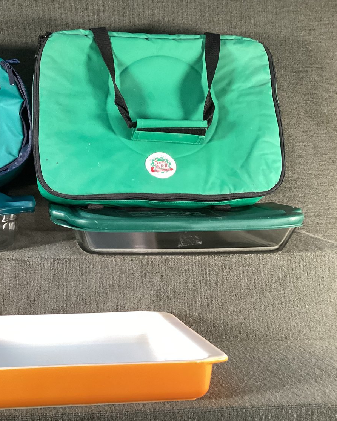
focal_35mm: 41
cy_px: 213
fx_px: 511
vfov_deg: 44.8
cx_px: 58
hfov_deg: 35.1
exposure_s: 1/60
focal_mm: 3.3
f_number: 2.4
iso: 160
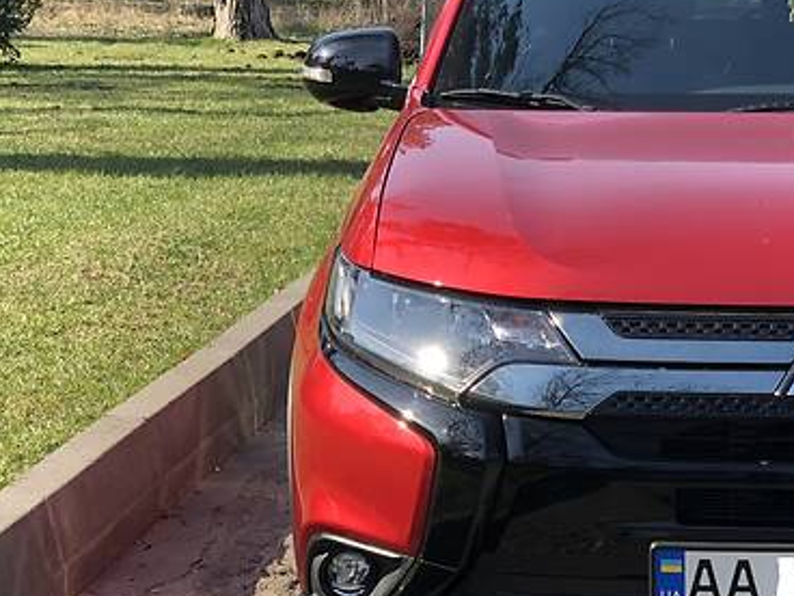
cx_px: 755
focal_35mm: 113
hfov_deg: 17.1
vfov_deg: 13.1
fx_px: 2592
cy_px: 307
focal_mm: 6
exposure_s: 1/186
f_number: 2.4
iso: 16
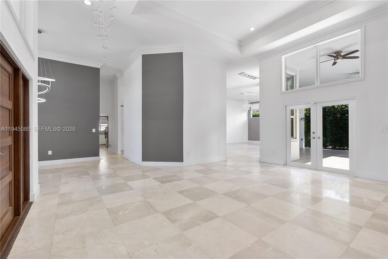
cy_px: 130
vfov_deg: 73.7
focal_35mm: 16
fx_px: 172
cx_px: 194
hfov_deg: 96.7
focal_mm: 16
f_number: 8
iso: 640
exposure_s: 1/60
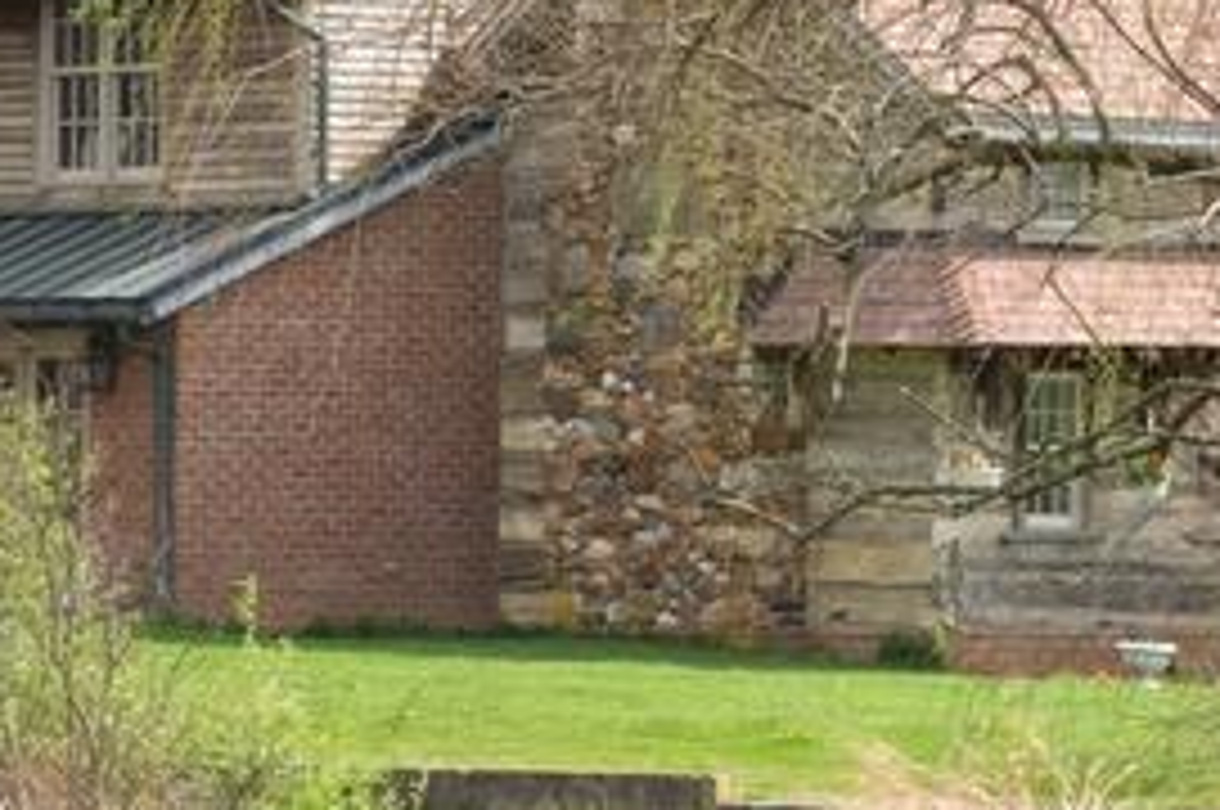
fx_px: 14081
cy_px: 425
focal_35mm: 416
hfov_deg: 5.0
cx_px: 860
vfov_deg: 3.3
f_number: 9
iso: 1000
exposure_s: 1/400
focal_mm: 55
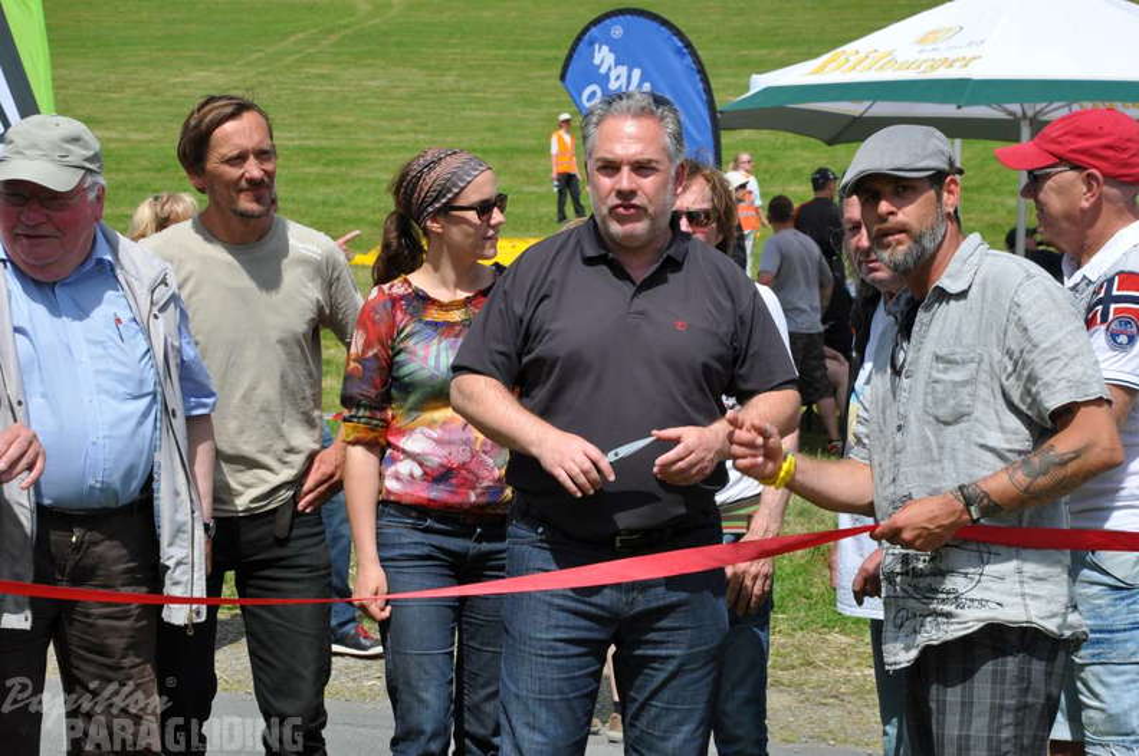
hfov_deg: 21.9
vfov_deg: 14.7
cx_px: 570
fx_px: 2939
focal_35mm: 93
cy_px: 378
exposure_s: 1/400
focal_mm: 62
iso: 200
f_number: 10
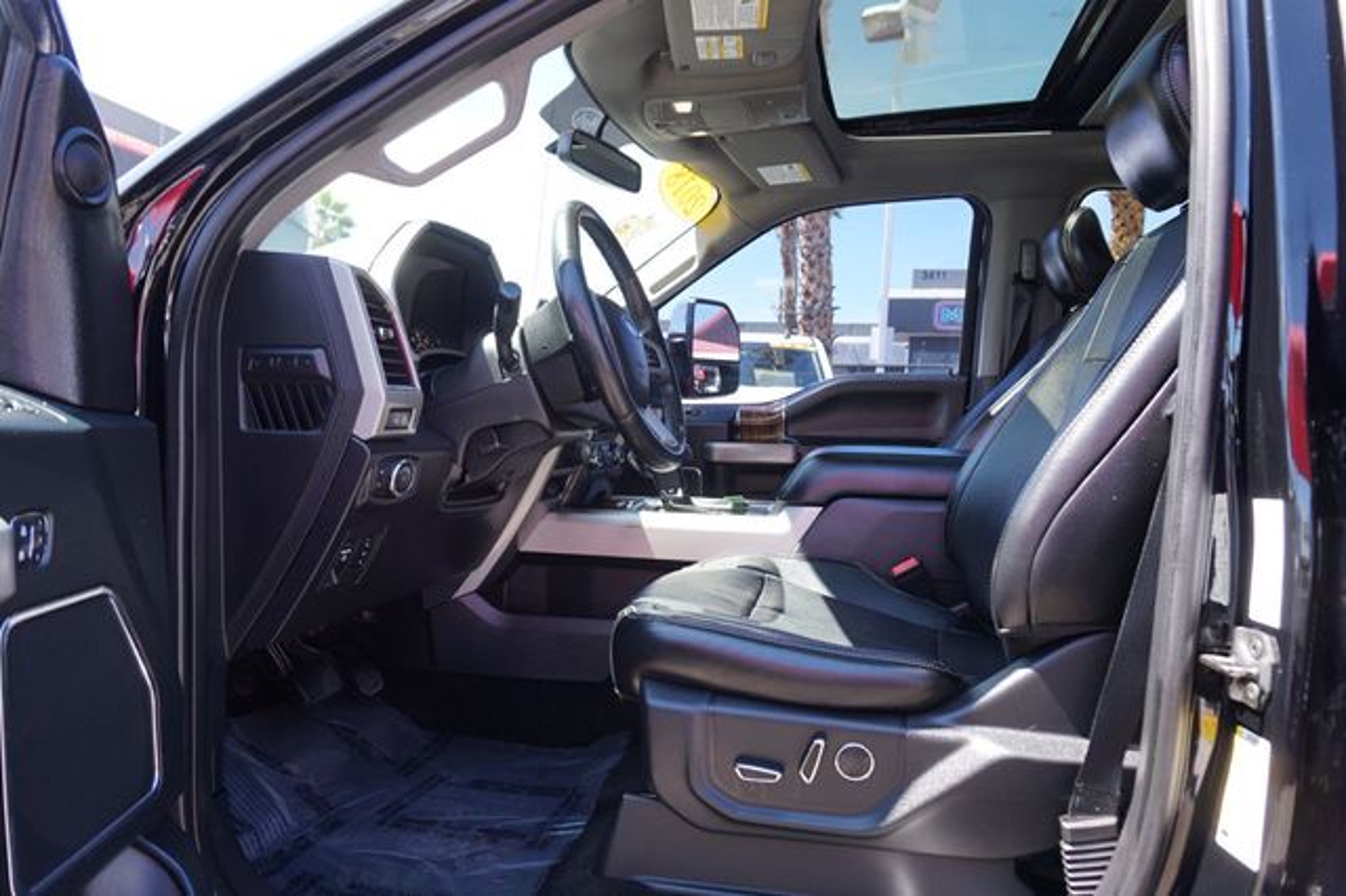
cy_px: 448
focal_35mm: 24
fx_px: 897
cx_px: 673
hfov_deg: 73.8
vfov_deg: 53.1
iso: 100
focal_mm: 16
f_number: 4.5
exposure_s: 1/60
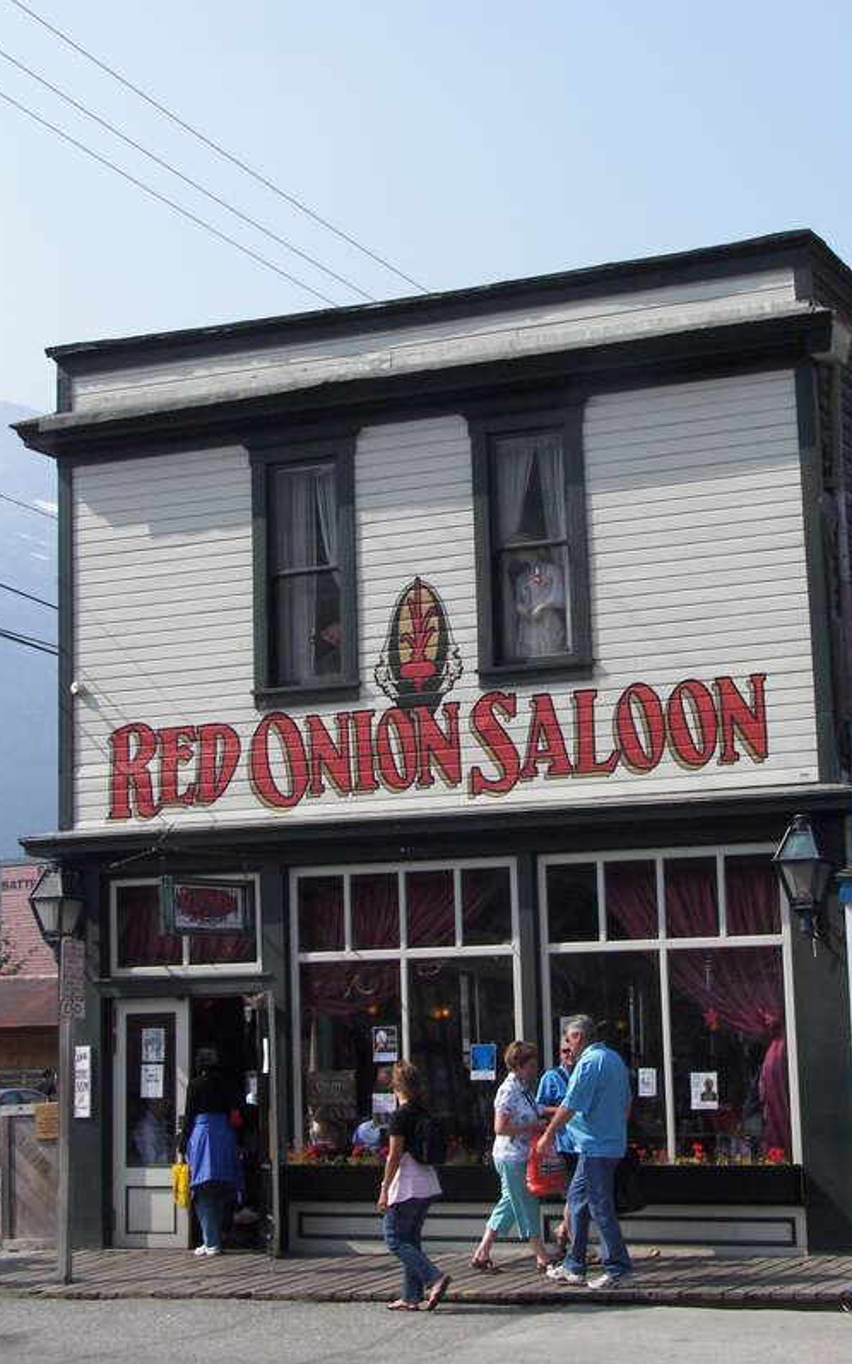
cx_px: 476
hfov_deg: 19.7
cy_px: 683
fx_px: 2452
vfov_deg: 31.1
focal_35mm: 66
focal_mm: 10.3
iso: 125
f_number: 5.6
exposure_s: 1/500
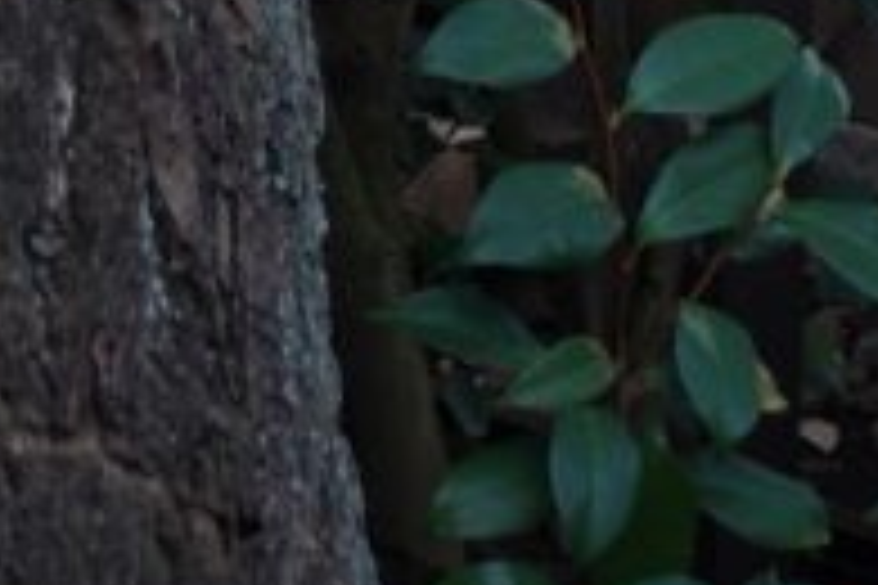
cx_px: 572
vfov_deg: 5.5
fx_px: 5941
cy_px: -763
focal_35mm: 244
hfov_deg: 8.4
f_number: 5.6
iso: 200
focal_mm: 31
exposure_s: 1/60
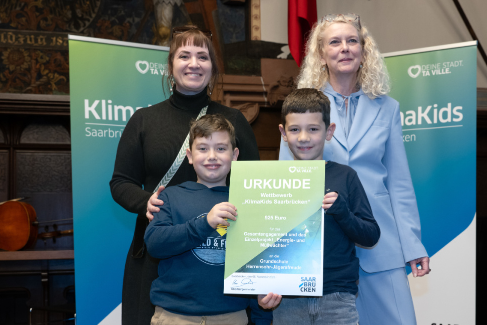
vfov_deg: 25.5
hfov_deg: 37.4
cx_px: 285
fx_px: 717
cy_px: 190
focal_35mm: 53
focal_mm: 43
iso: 1600
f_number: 5.6
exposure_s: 1/60
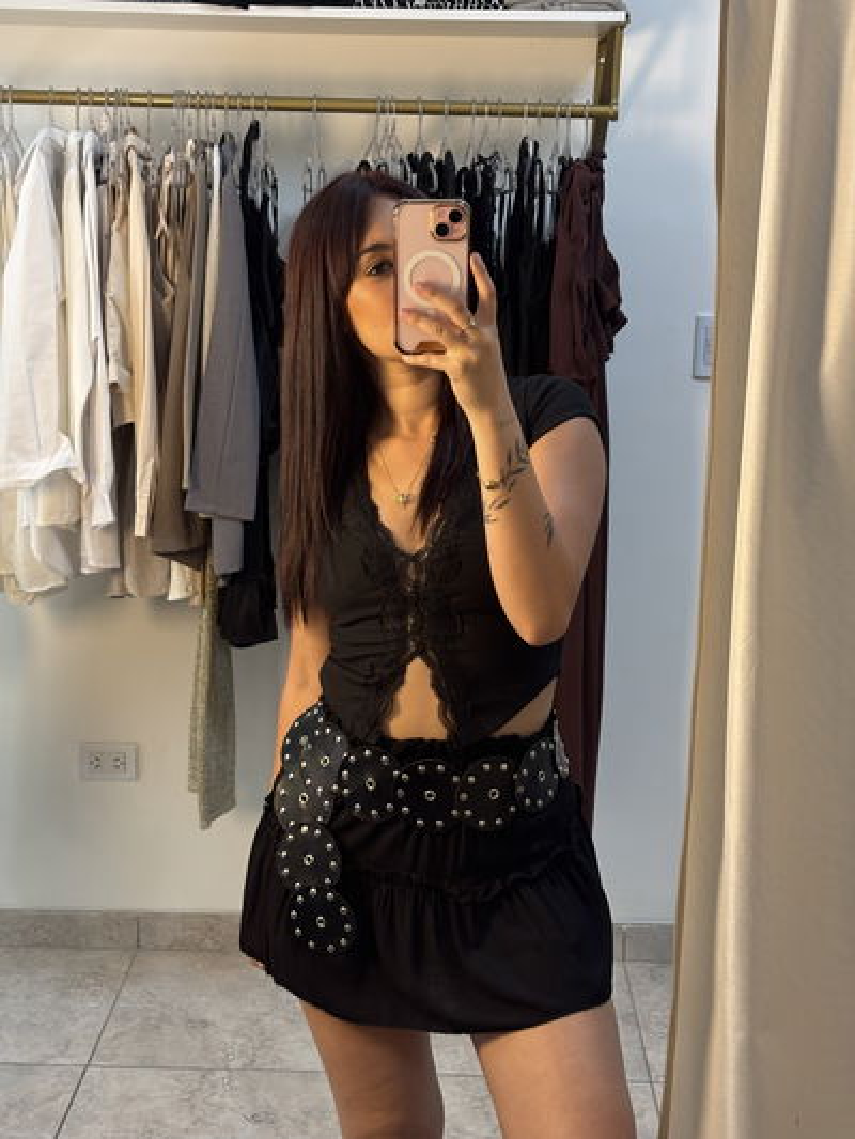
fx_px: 1712
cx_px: 428
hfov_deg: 28.0
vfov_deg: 36.8
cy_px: 570
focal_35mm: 52
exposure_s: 1/50
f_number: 1.6
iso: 40
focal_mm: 5.96
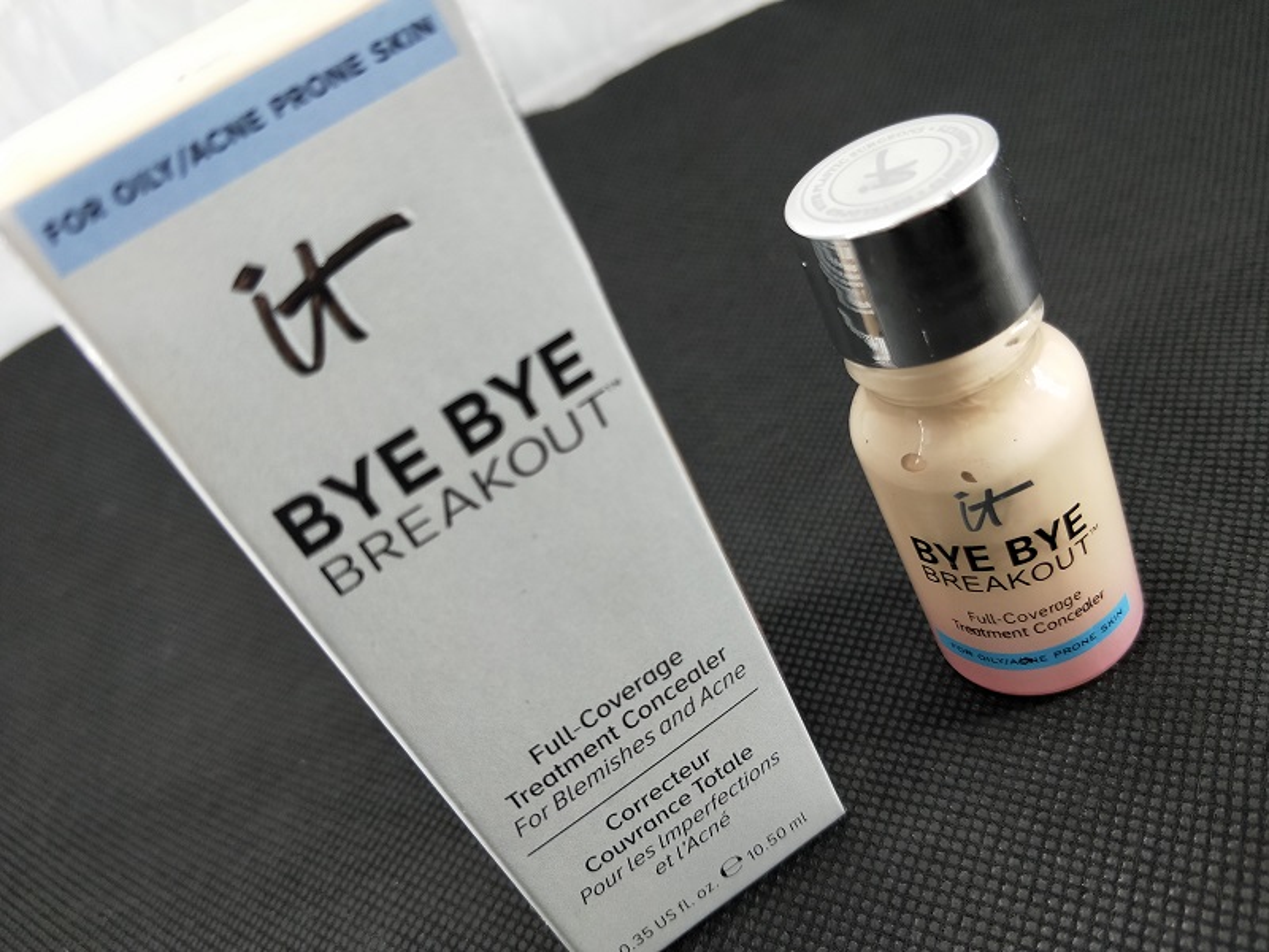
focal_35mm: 25
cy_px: 476
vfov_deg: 54.9
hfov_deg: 69.4
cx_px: 634
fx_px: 916
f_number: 1.7
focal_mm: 4.27
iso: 77
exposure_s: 1/50
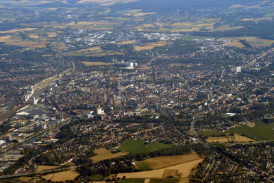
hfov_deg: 19.4
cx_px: 137
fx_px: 799
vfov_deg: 13.1
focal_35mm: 105
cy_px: 92
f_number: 7.1
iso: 100
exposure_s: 1/800
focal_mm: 70
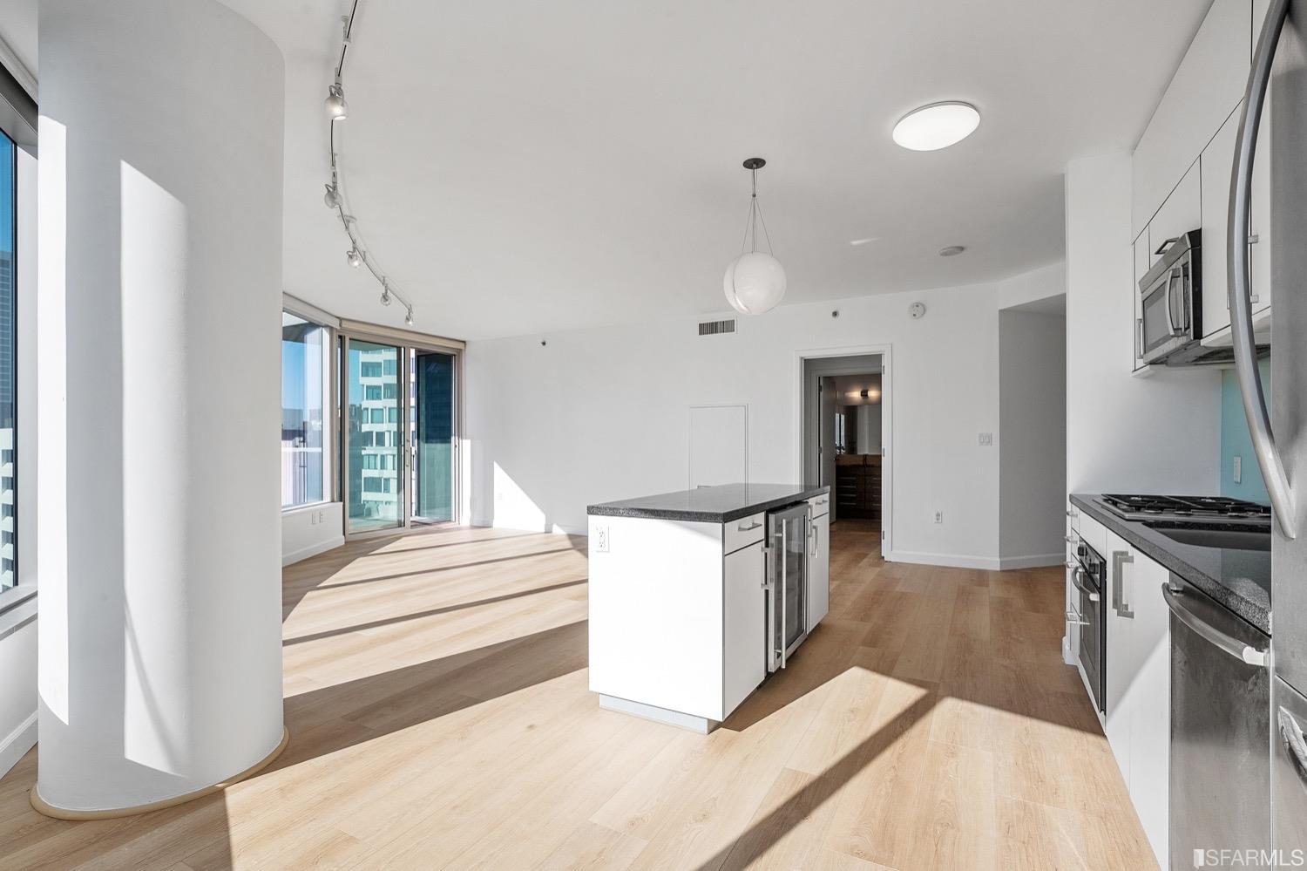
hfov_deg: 96.8
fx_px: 581
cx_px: 654
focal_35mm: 16
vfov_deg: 73.7
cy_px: 436
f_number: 10
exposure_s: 1/200
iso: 200
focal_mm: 16
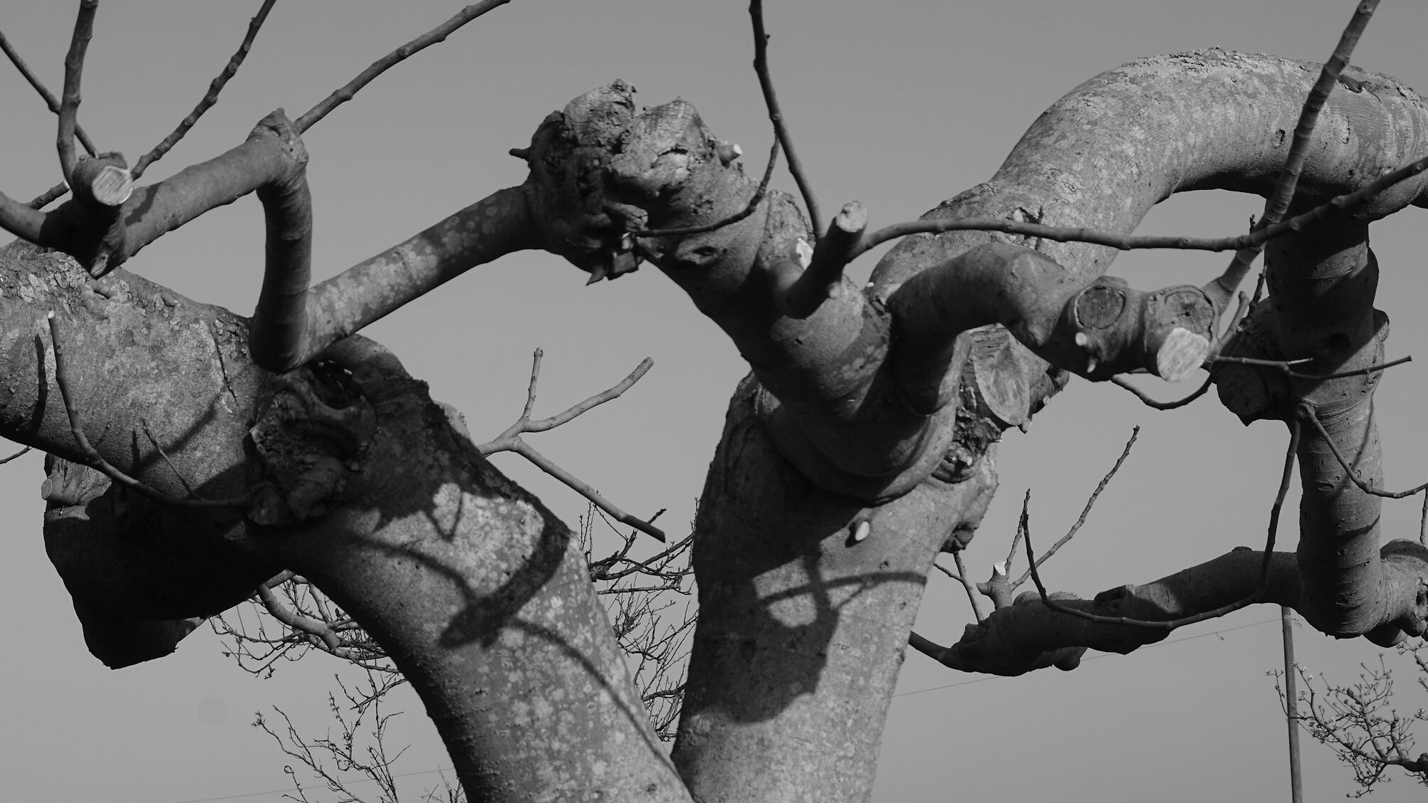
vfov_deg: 14.3
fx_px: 3205
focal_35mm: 85
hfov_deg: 25.1
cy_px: 560
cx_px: 643
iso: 100
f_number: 8
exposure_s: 1/320
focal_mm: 45
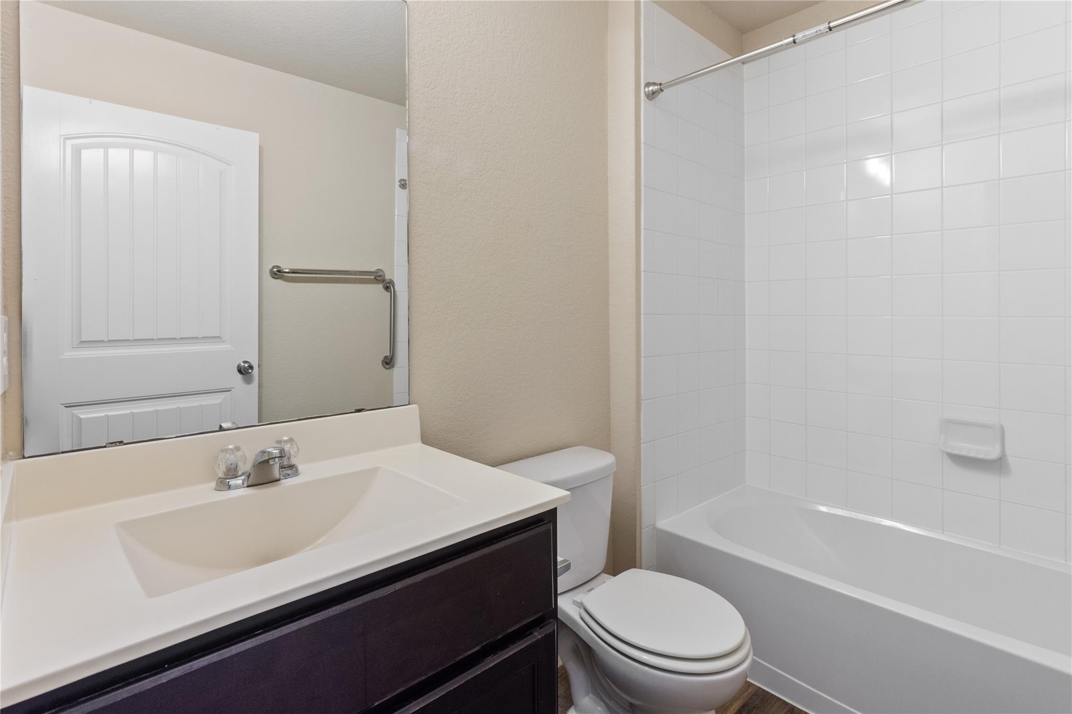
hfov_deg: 95.0
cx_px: 536
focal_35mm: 16
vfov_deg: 72.0
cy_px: 357
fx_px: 491
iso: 500
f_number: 9
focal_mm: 11
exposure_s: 1/8
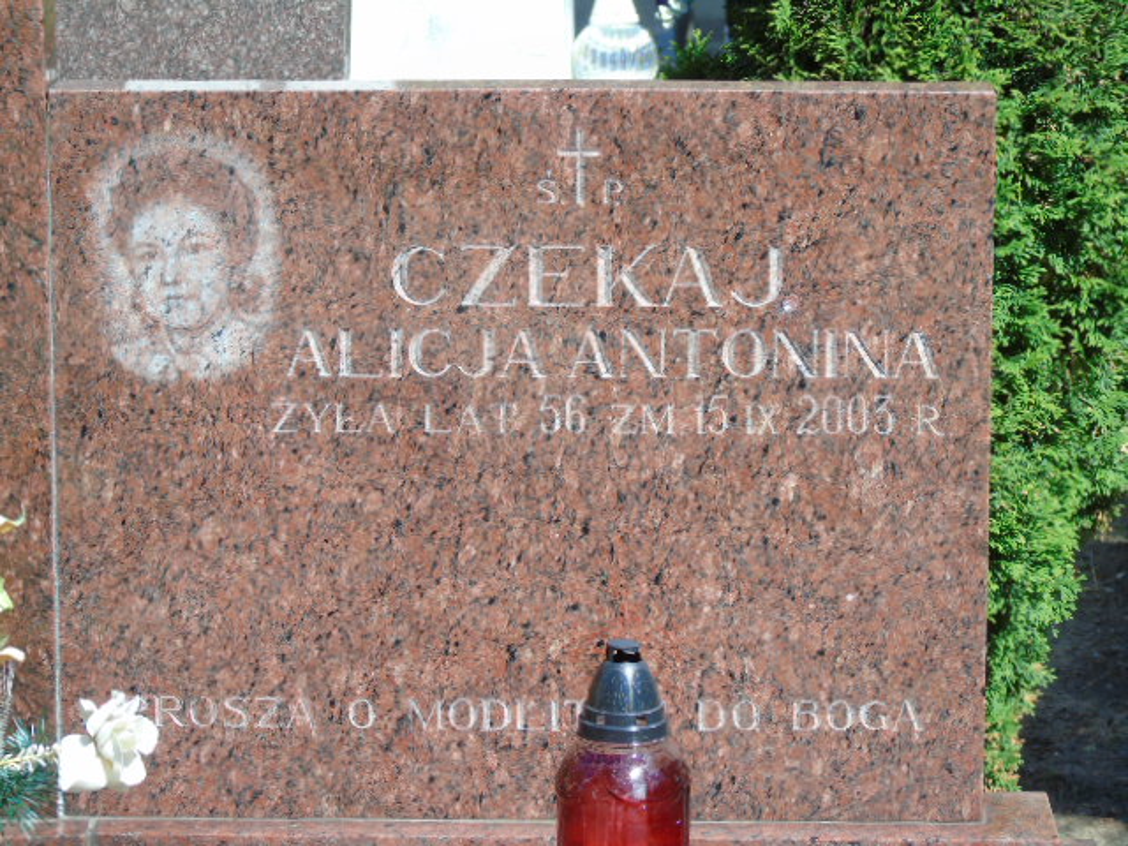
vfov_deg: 10.4
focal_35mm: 142
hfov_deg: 13.9
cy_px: 423
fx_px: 4627
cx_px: 564
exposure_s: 1/250
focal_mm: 25
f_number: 4.7
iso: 80
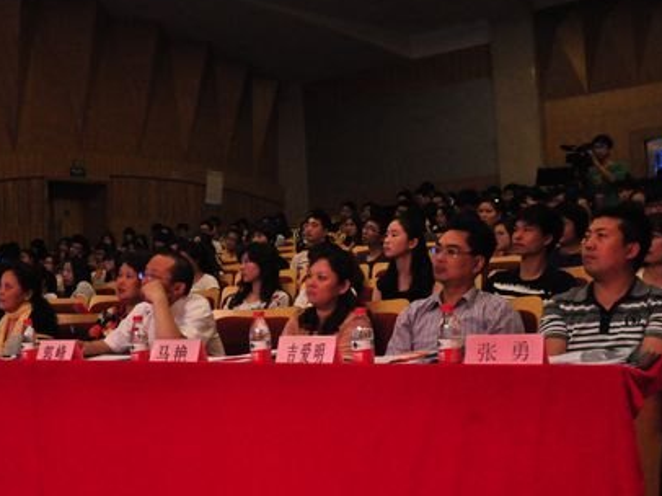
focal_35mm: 45
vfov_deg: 32.3
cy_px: 274
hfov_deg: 42.0
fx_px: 855
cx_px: 246
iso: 3200
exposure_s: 1/125
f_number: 3.8
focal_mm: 21
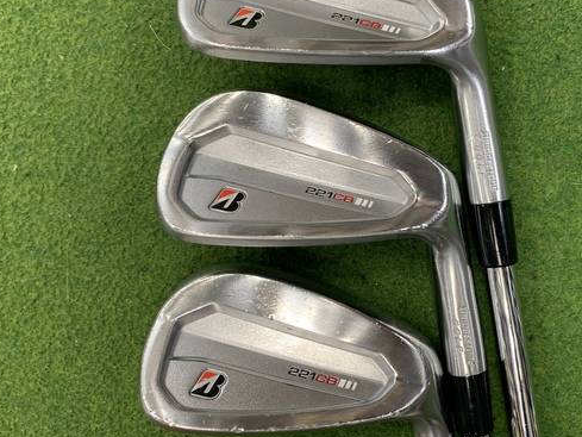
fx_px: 572
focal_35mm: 34
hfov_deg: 53.7
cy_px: 183
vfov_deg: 41.7
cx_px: 334
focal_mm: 4.25
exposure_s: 1/60
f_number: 1.8
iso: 125
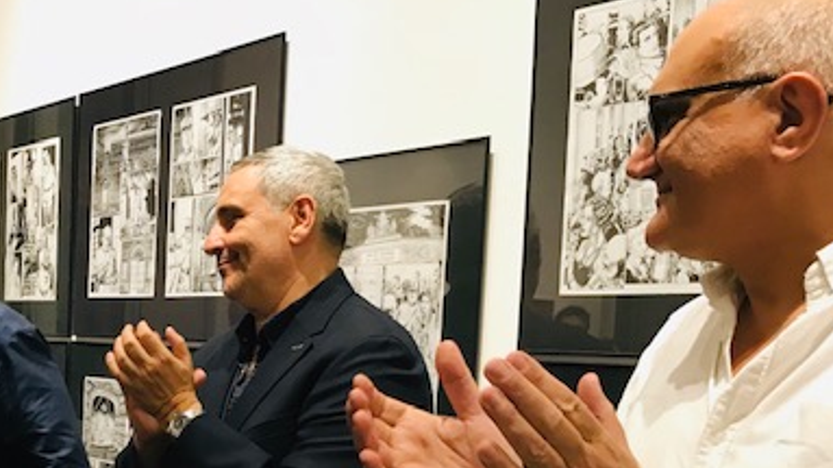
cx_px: 196
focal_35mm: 51
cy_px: 403
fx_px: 1126
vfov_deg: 23.0
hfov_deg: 39.4
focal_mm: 3.99
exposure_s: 1/17
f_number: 1.8
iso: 80
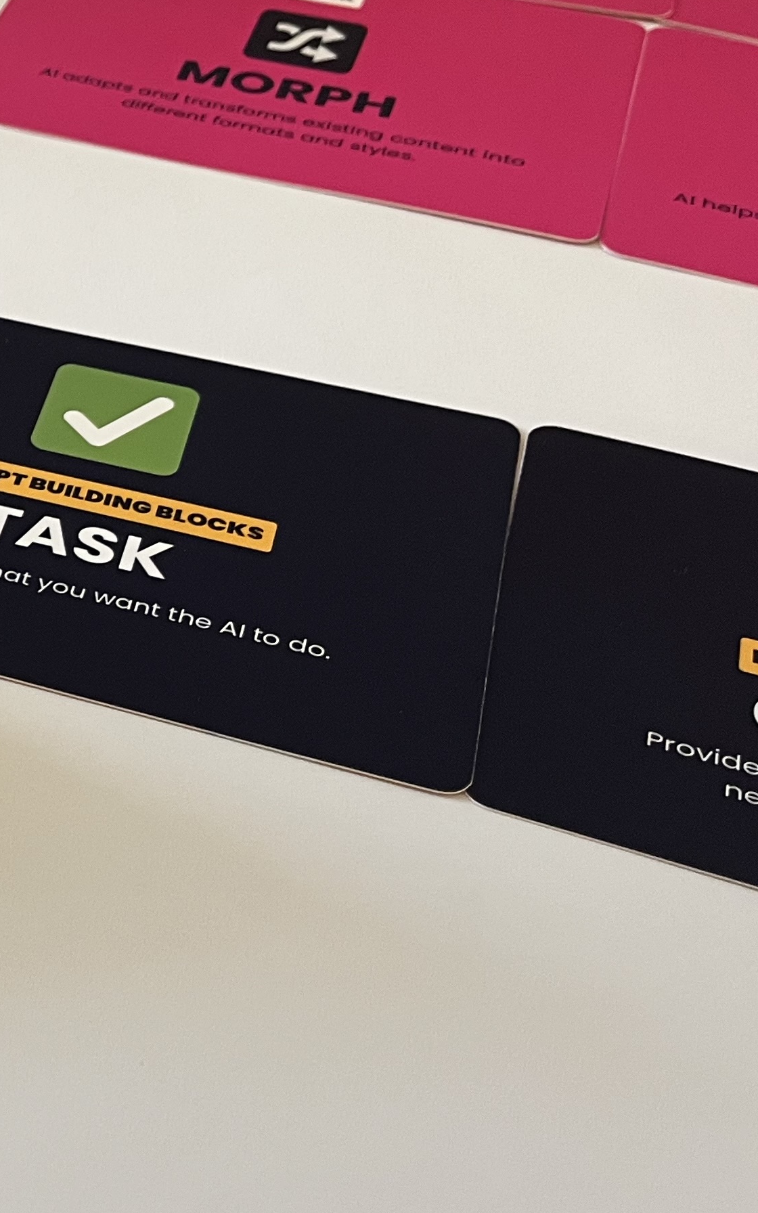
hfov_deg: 17.4
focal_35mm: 62
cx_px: -570
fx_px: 2049
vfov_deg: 32.8
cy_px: 451
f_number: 1.6
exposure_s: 1/50
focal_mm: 5.1
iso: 125
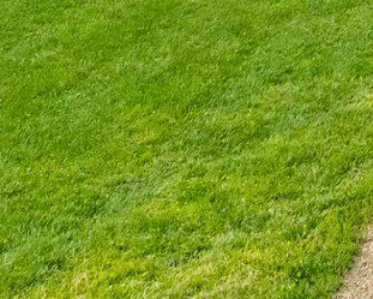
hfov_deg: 12.6
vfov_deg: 10.1
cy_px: -387
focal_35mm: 136
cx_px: 724
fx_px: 1502
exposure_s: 1/1250
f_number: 2.8
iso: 100
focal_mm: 8.38
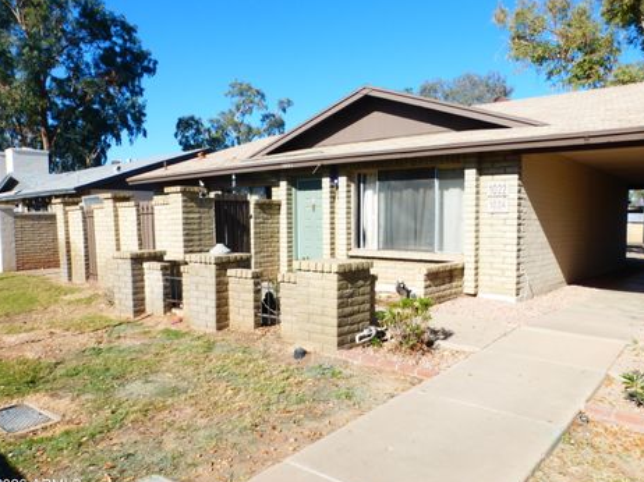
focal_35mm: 26
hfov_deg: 67.3
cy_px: 247
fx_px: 483
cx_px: 342
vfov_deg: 53.0
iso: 100
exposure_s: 1/640
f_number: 4
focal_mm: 4.3
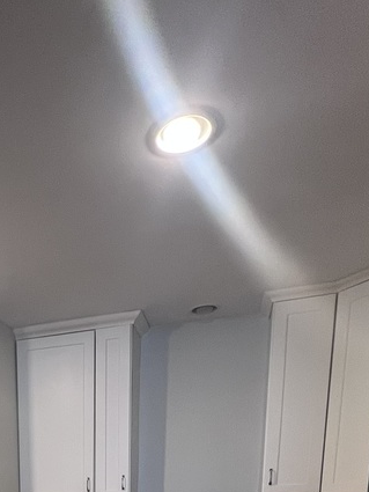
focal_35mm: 33
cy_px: 605
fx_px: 469
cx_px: 31
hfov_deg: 39.6
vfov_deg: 38.6
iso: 250
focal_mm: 1.57
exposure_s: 1/60
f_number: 1.8
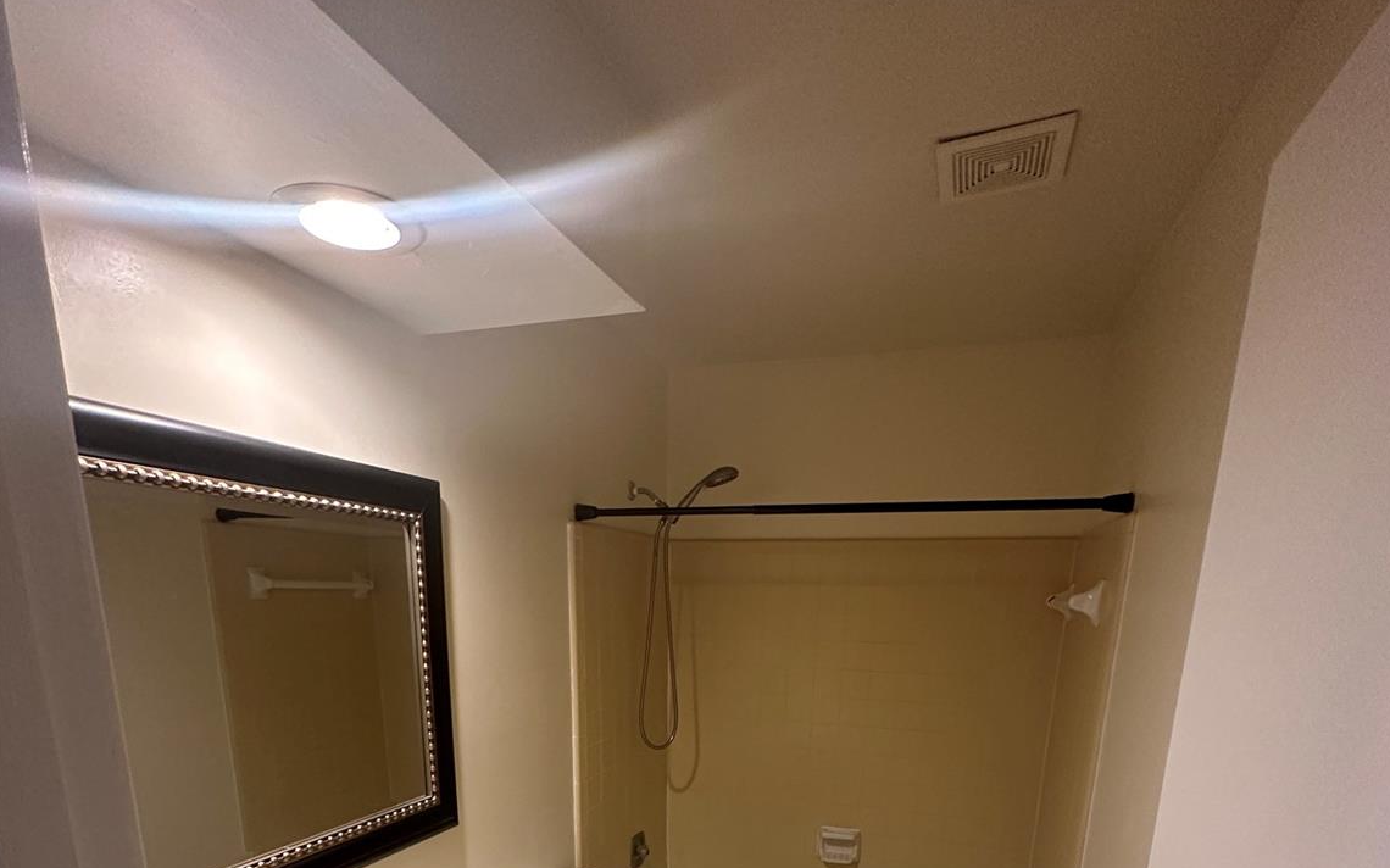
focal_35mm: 20
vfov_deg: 52.2
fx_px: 757
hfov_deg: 85.1
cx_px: 694
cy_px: 786
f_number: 2.2
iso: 250
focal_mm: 2.22
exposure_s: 1/60
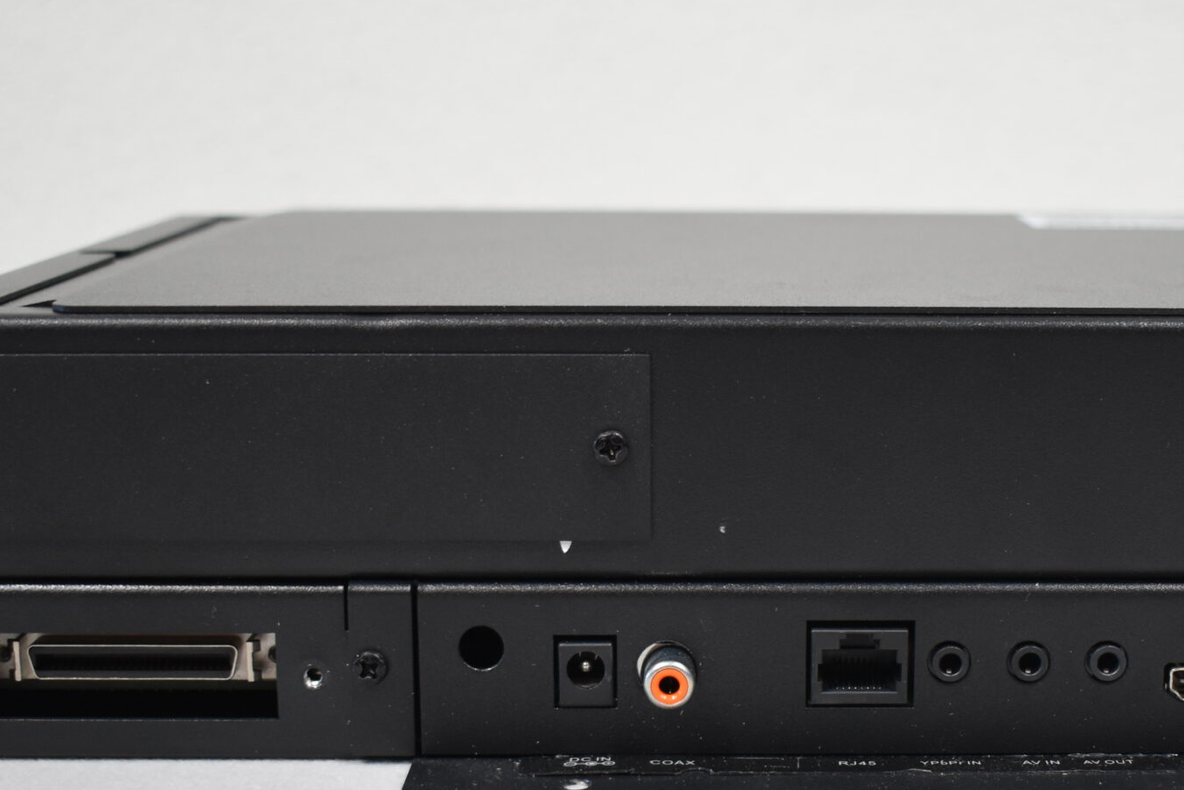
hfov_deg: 29.4
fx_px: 2237
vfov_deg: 19.9
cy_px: 601
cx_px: 791
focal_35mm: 68
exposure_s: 1/160
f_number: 4
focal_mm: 24
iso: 800
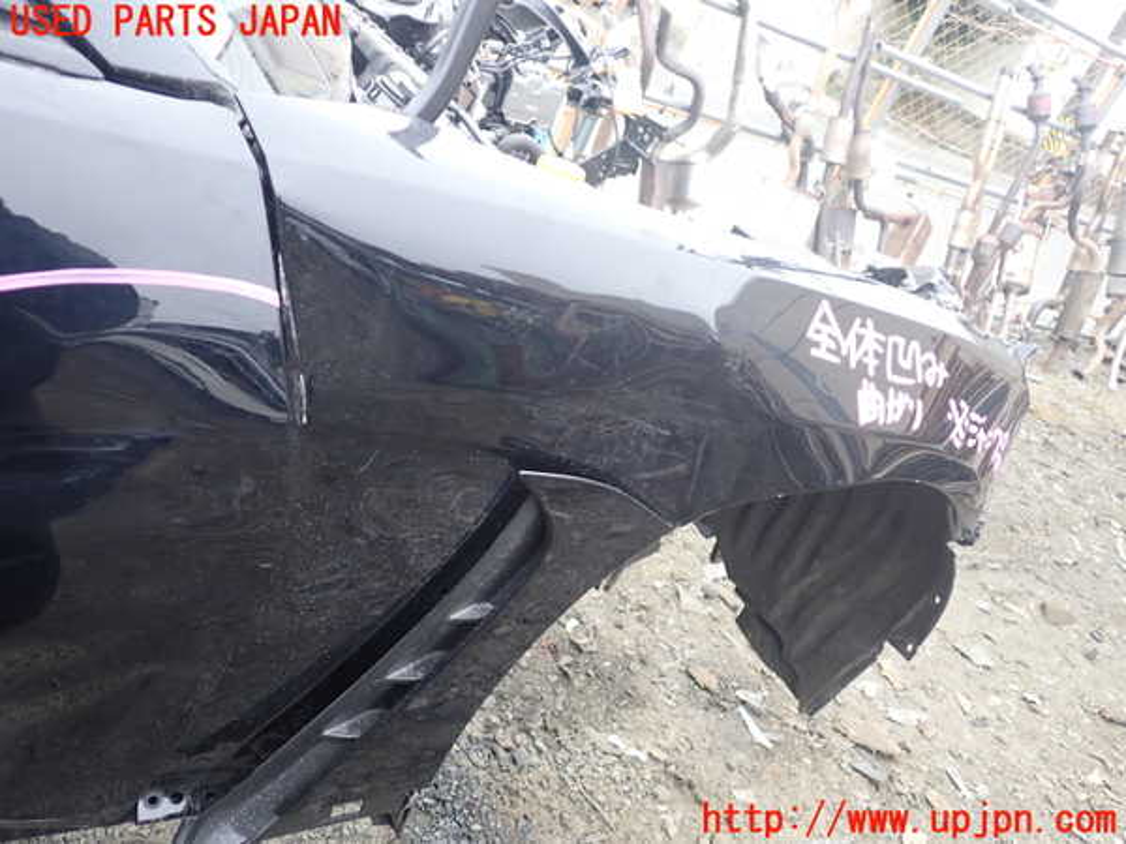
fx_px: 976
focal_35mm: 30
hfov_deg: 60.0
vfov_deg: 46.8
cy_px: 422
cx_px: 563
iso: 100
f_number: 2.3
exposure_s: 1/60
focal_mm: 5.4
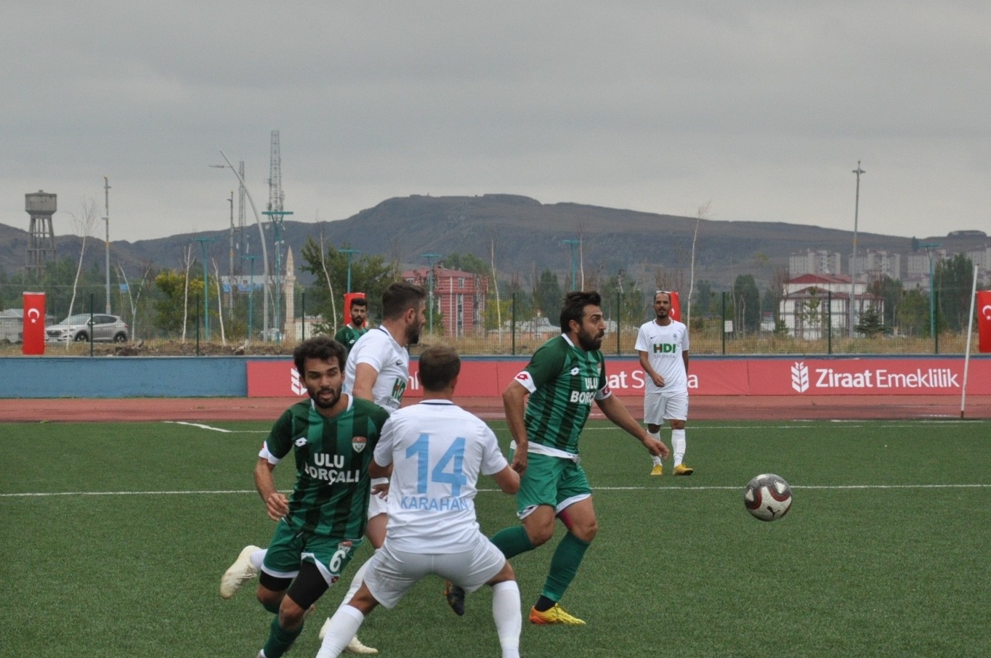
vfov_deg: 5.9
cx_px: 330
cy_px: 373
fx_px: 6351
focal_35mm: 231
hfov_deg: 8.9
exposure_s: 1/1000
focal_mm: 98
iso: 800
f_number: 8
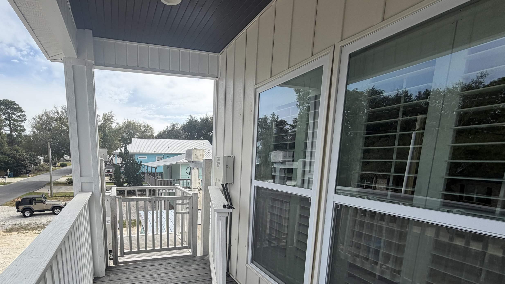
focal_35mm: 19
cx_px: 193
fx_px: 254
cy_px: 202
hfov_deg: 88.0
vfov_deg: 56.3
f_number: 2.2
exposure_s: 1/841
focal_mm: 2.22
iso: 32
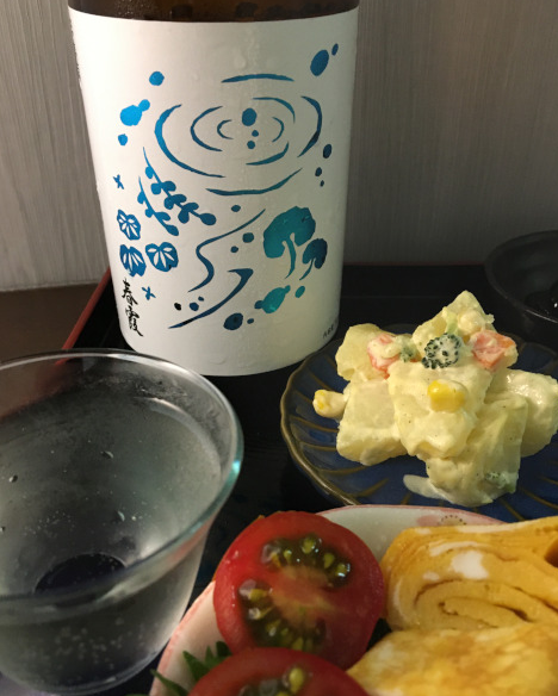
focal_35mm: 31
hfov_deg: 47.2
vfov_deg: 57.1
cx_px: 277
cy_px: 356
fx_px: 639
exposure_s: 1/30
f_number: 2.2
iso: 200
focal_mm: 4.15
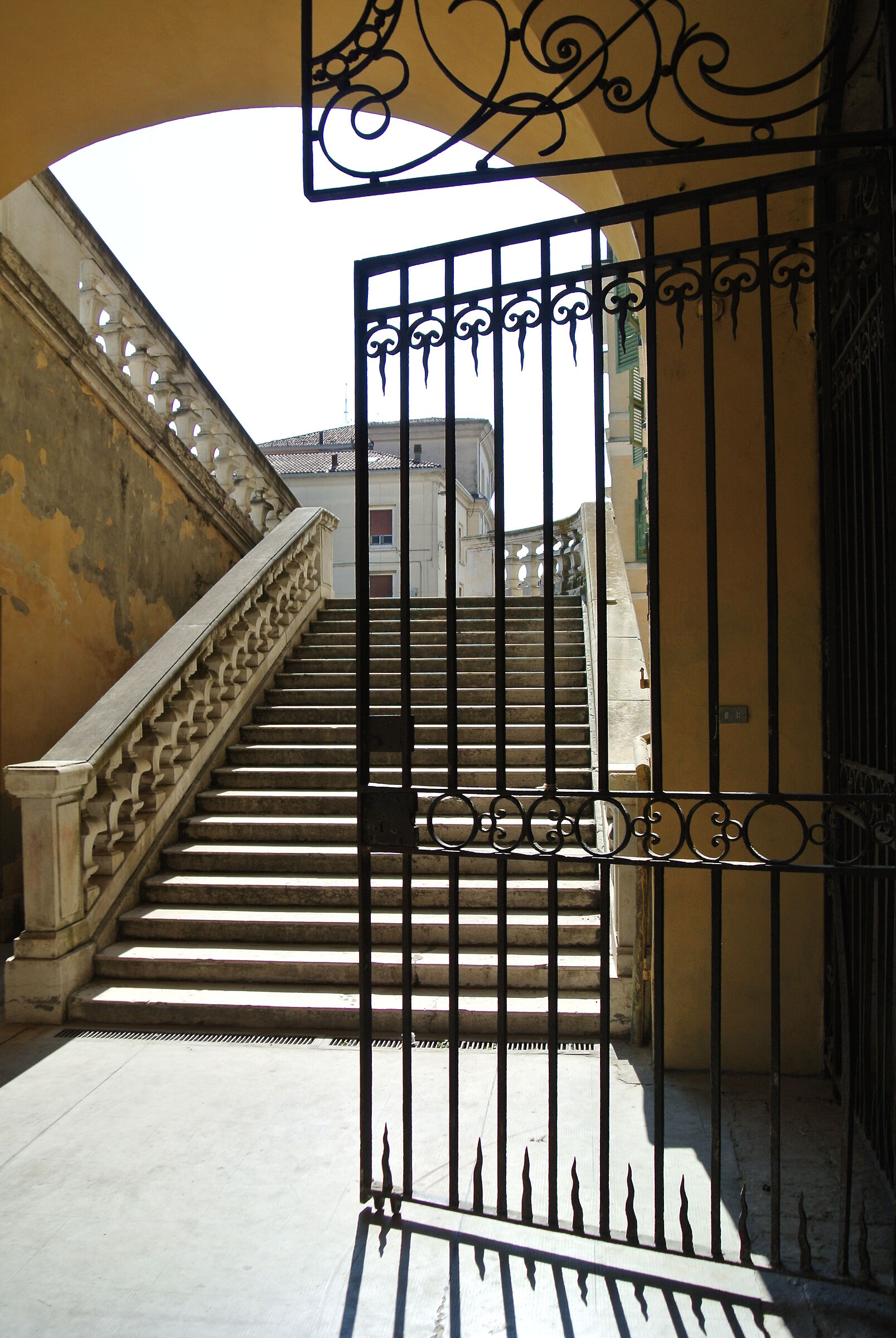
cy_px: 669
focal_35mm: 30
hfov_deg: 43.7
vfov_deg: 61.9
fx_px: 1117
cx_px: 448
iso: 100
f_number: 4.5
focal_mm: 11.4
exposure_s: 1/640
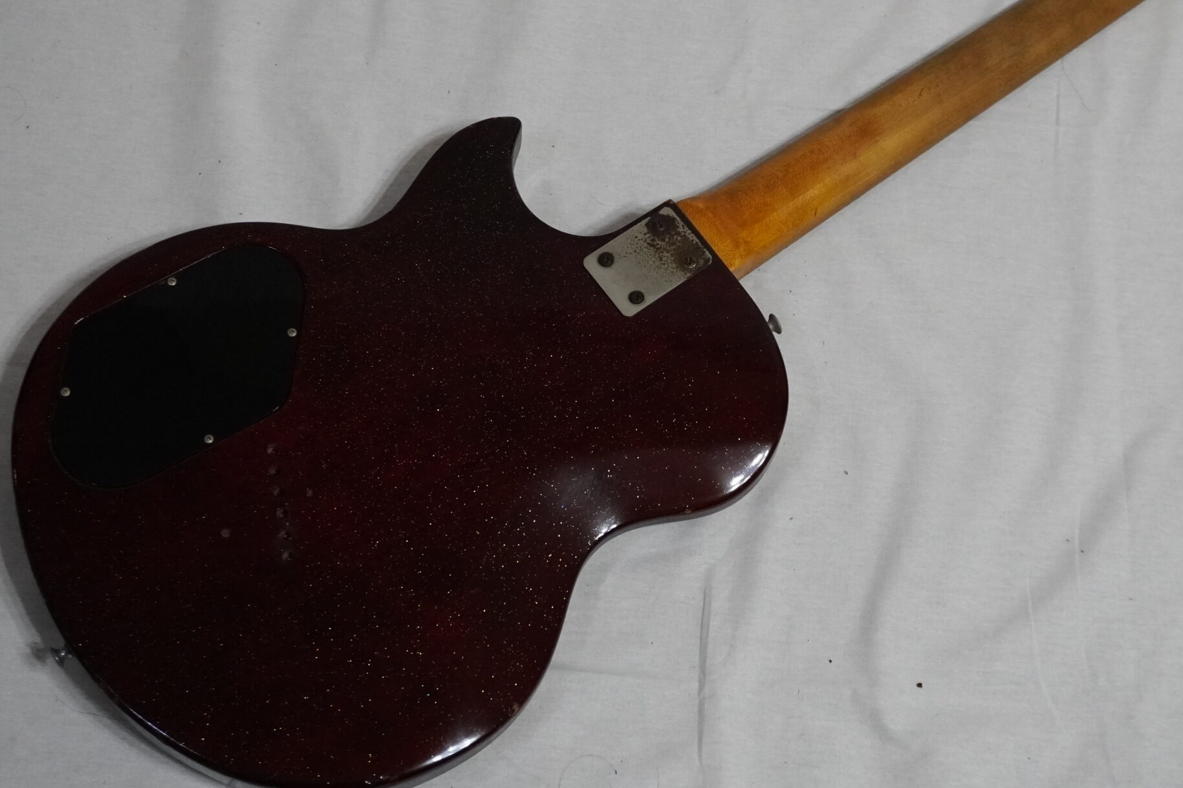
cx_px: 673
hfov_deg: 31.9
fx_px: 2070
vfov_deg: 21.5
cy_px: 269
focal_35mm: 63
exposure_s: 1/160
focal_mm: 30
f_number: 5
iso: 3200
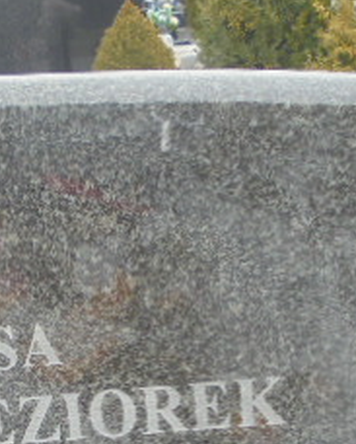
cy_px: 460
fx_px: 1222
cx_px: 23
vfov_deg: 19.9
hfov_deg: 16.3
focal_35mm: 93
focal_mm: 6.1
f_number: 4
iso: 100
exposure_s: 1/80
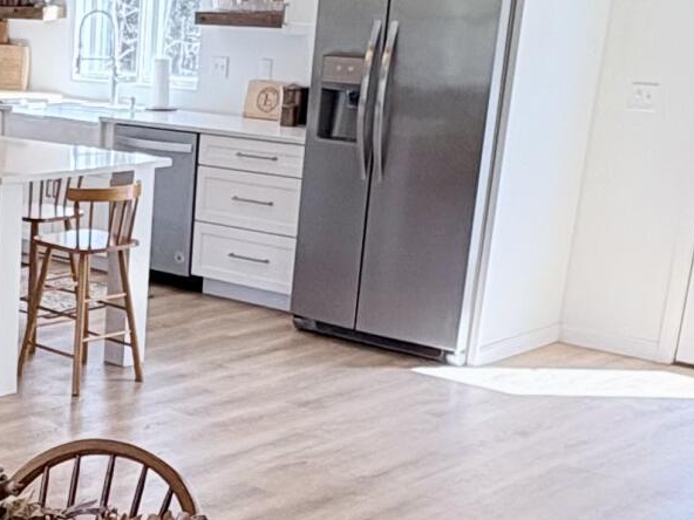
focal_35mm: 71
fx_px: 1423
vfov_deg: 20.4
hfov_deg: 25.5
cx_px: -56
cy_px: 437
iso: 125
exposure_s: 1/120
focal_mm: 2.22
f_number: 2.2
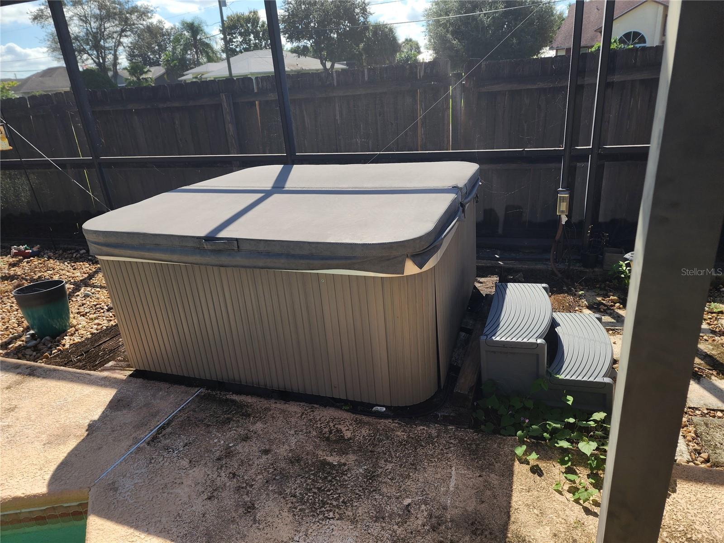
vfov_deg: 58.9
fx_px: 481
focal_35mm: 23
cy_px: 272
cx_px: 362
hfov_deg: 73.9
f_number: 1.8
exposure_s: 1/507
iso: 12
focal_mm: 6.4
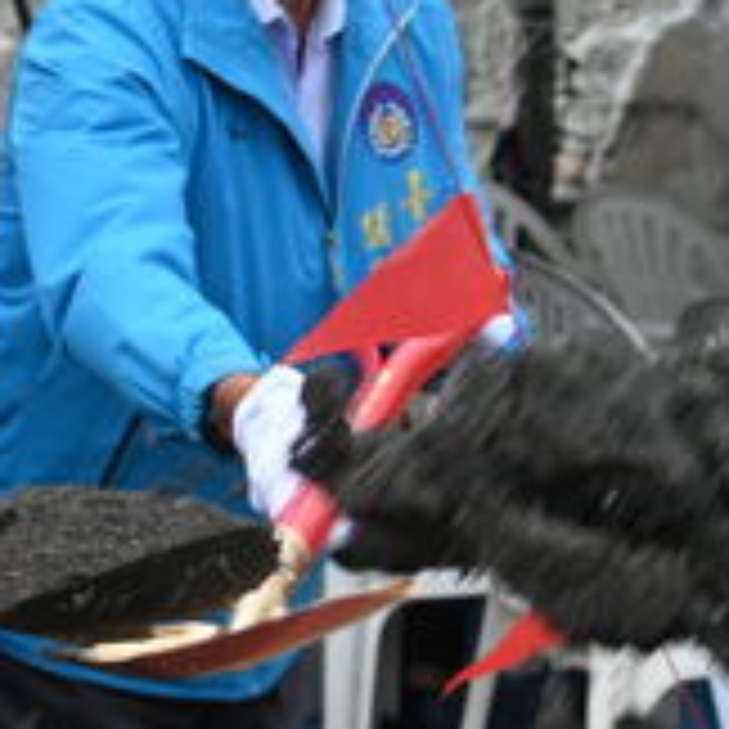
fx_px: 5203
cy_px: -254
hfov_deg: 7.4
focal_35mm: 218
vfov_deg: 7.9
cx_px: -1192
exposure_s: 1/250
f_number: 5.6
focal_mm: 32.5
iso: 100
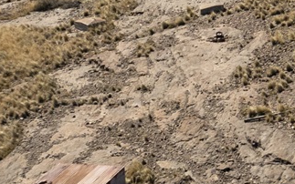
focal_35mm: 118
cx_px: 613
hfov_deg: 14.3
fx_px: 949
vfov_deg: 10.4
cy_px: -153
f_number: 2.8
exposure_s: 1/5000
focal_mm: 12.29
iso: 200
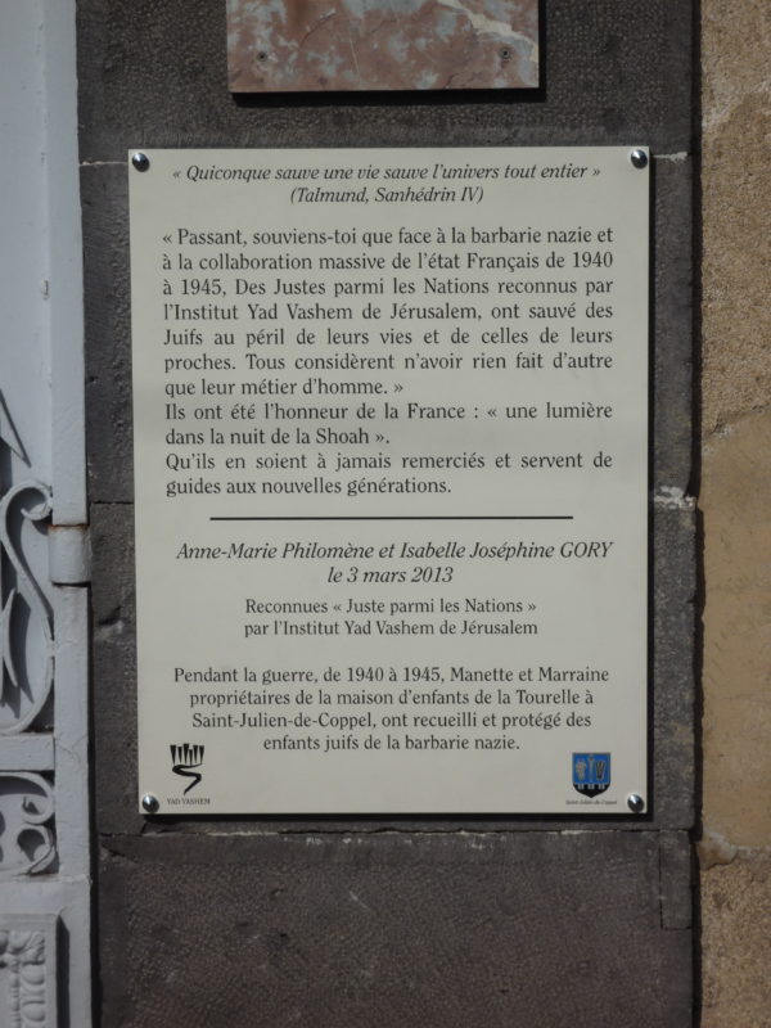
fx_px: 2970
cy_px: 514
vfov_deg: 19.6
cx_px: 386
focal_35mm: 100
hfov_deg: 14.8
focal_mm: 17.6
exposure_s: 1/800
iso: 100
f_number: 8
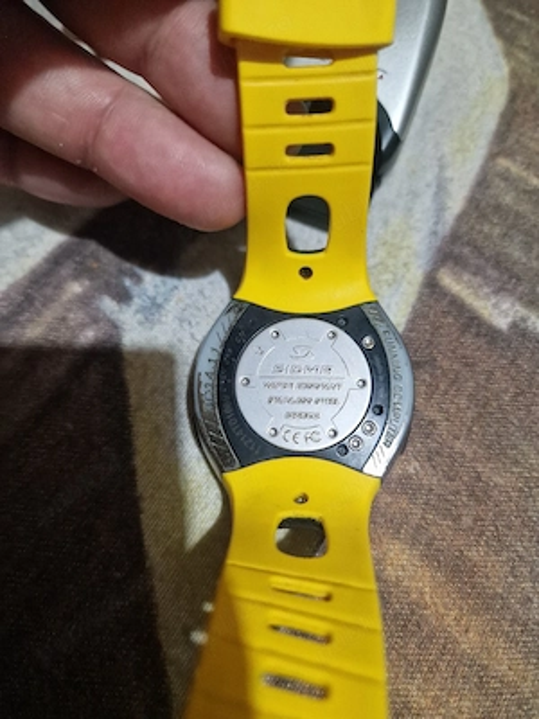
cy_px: 360
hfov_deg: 58.9
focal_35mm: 23
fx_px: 478
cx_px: 270
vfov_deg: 73.9
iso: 640
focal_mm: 6.4
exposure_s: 1/50
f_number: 1.8
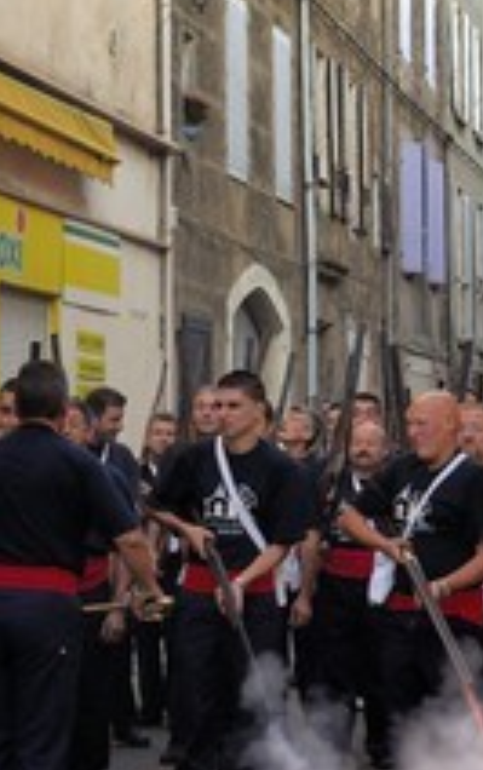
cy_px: 494
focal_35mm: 121
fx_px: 2542
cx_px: 232
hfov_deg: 10.9
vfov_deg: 17.2
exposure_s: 1/45
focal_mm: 40
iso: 200
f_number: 5.6
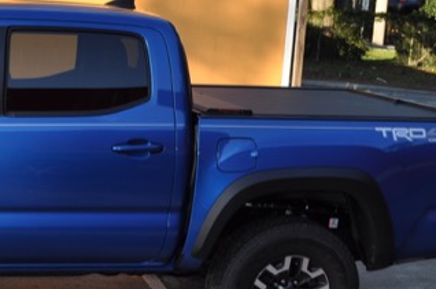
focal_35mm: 83
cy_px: 203
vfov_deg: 16.3
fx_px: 1004
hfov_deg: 23.2
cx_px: -27
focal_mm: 22
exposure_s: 1/200
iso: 200
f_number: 7.1
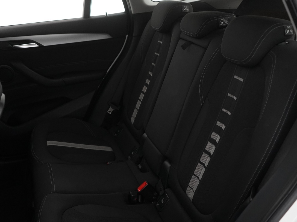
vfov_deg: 33.5
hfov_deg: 43.8
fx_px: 369
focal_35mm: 43
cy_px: 133
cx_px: 143
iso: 4000
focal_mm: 30
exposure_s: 1/60
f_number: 3.5
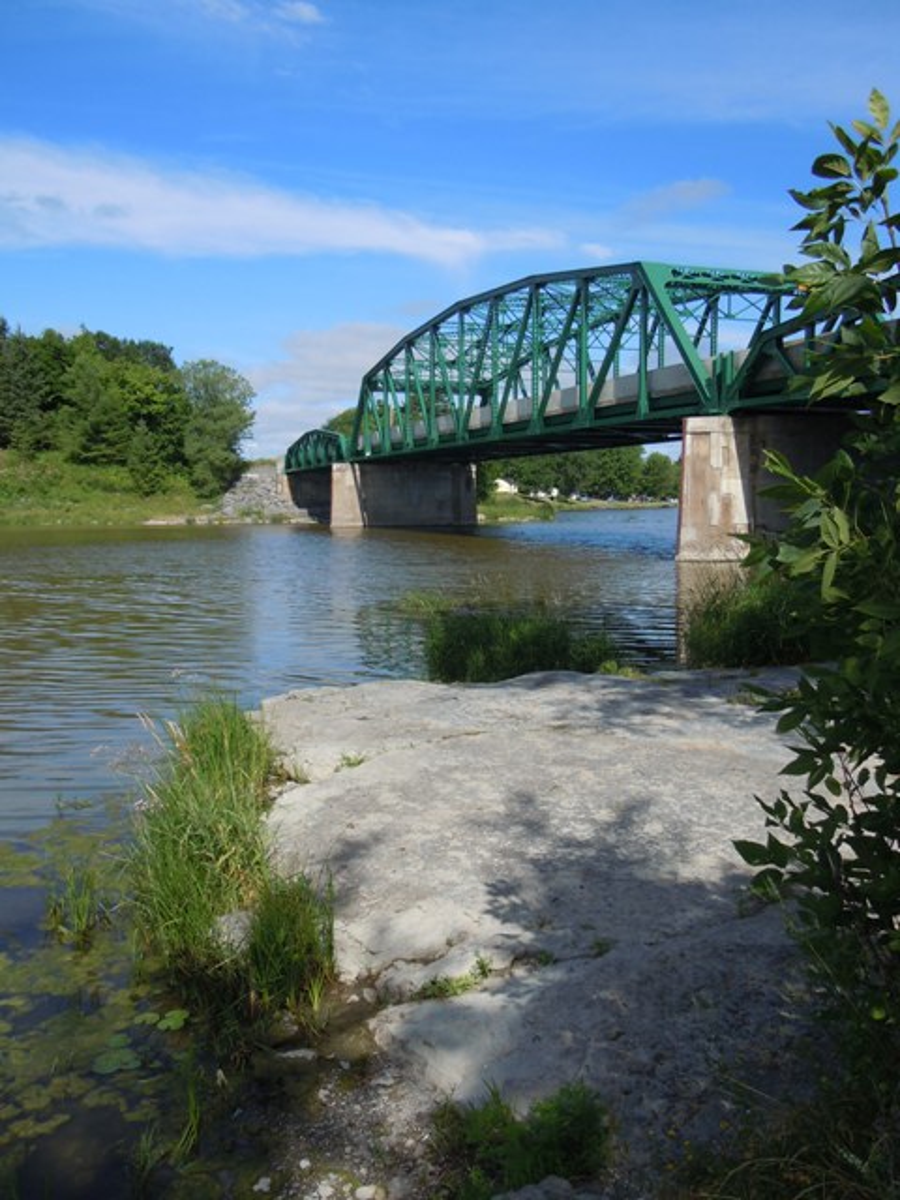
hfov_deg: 46.8
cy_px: 600
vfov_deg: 60.0
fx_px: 1040
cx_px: 450
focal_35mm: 30
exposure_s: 1/1000
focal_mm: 5.4
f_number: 3.5
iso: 100
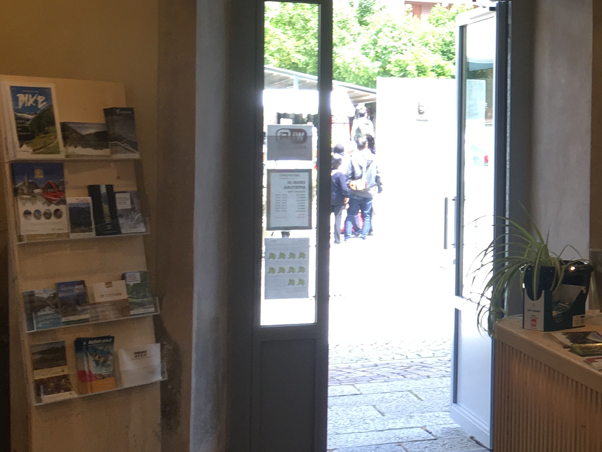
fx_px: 1287
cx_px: 733
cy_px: 160
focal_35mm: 74
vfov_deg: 19.8
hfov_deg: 23.8
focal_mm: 4.15
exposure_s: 1/100
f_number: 2.2
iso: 32
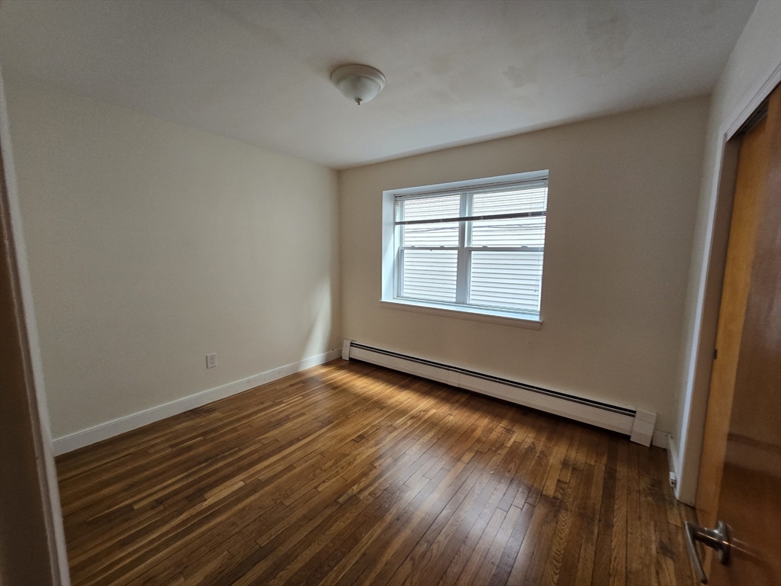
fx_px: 293
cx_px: 390
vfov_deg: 89.9
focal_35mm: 13
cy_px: 293
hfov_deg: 106.2
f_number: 2.2
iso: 125
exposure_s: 1/60
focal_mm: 2.2
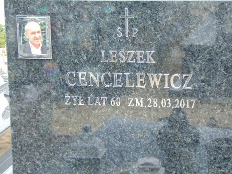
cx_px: 116
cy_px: 87
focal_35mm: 133
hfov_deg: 14.8
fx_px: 891
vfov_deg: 11.1
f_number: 4
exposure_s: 1/30
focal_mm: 23.9
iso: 80
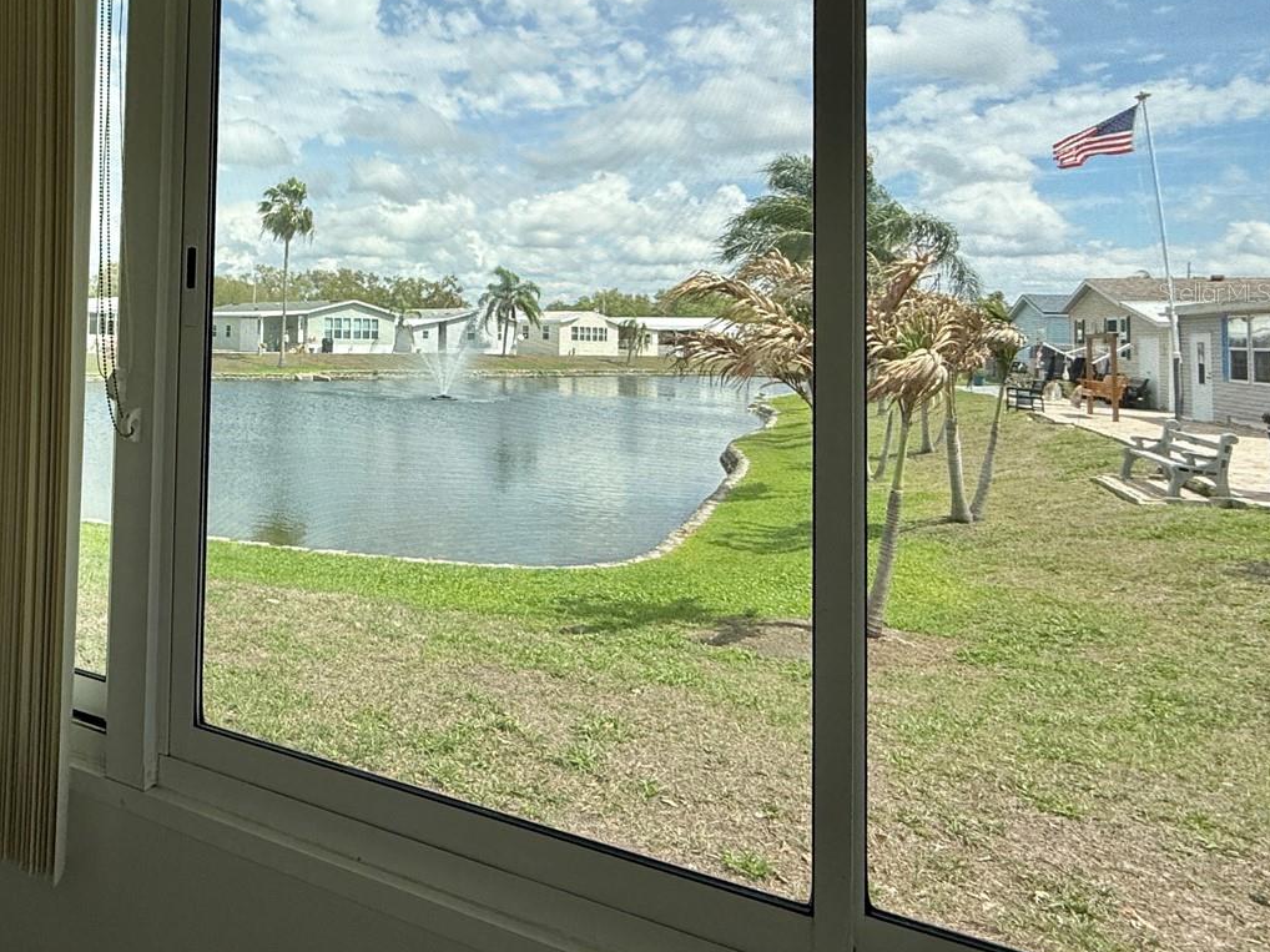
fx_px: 807
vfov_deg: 59.2
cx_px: 278
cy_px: 293
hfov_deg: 69.9
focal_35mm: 22
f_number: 2.2
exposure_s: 1/1431
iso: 50
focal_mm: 2.22
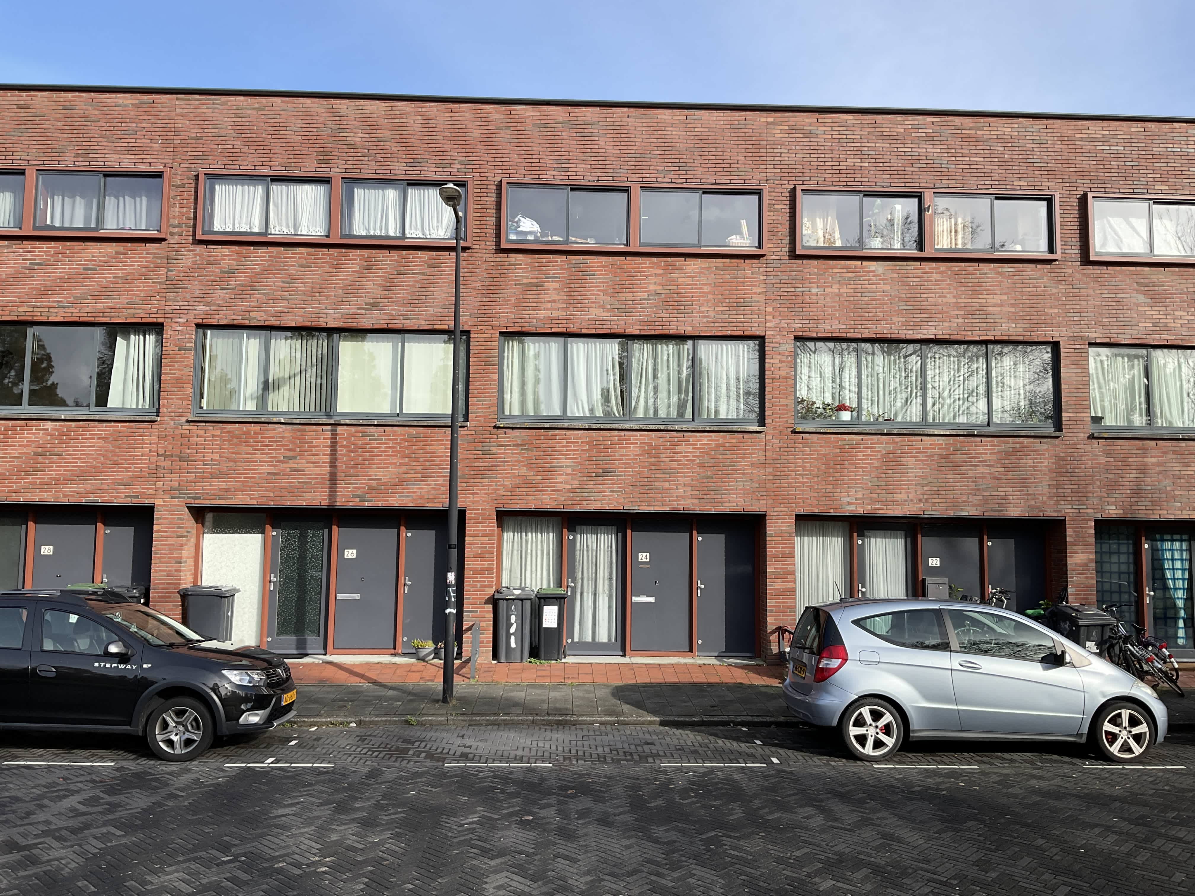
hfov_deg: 61.7
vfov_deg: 48.2
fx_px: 1001
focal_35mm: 29
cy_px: 448
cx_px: 598
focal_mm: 3
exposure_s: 1/1035
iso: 16
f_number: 1.8
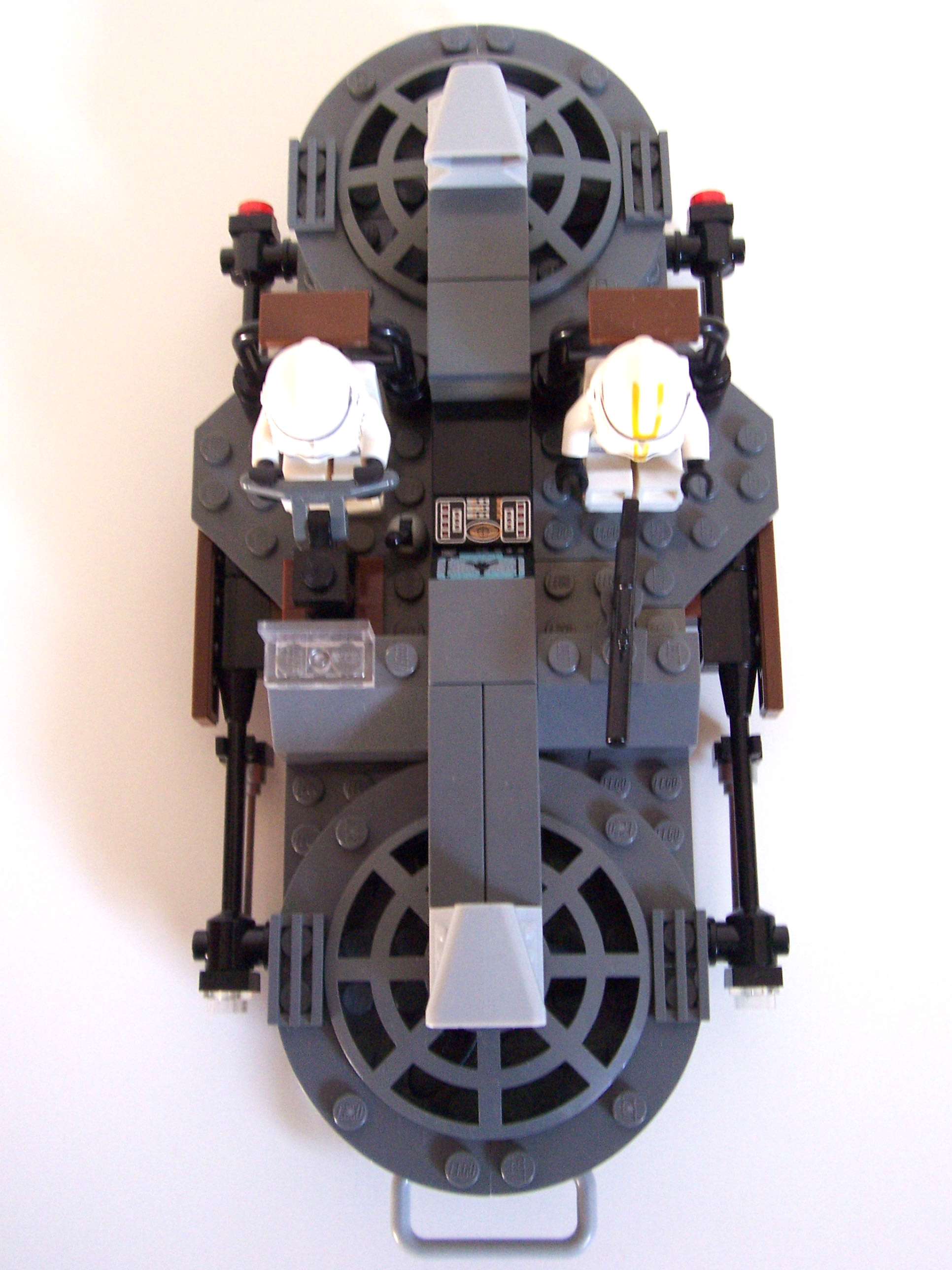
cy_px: 635
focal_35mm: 39
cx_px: 476
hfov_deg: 36.8
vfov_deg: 47.9
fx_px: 1430
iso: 160
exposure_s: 1/13
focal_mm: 6.4
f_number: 3.9
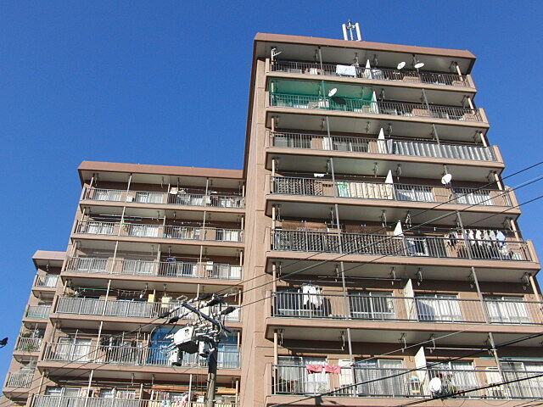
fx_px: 580
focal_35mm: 37
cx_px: 272
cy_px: 204
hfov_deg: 50.1
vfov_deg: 38.7
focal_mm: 6.42
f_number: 8.5
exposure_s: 1/200
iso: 100
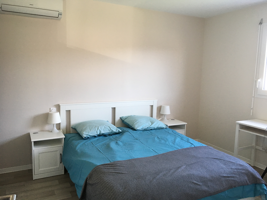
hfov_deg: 61.7
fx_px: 224
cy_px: 100
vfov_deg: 48.2
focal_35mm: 29
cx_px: 134
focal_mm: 4.15
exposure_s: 1/33
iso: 50
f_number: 2.2
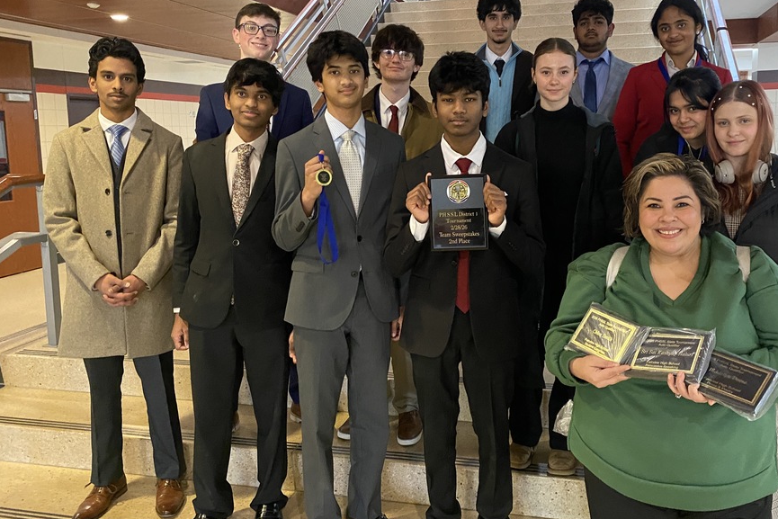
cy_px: 210
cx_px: 444
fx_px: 692
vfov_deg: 41.0
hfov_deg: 58.5
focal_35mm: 32
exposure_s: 1/30
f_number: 1.8
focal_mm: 4.25
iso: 800
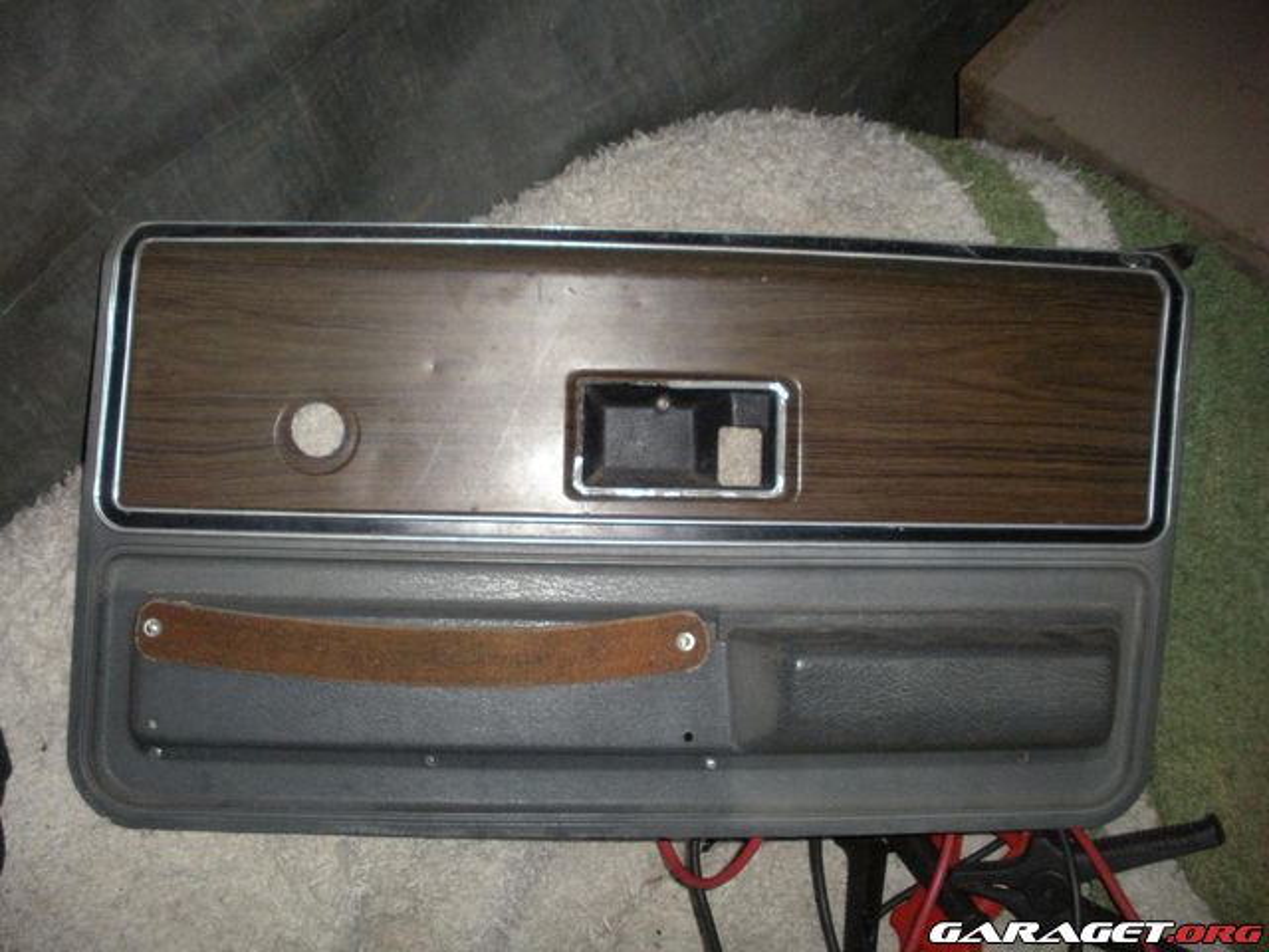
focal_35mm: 36
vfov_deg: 39.7
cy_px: 476
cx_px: 634
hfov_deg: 51.4
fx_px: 1320
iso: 400
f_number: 3.5
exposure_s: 1/60
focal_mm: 6.3
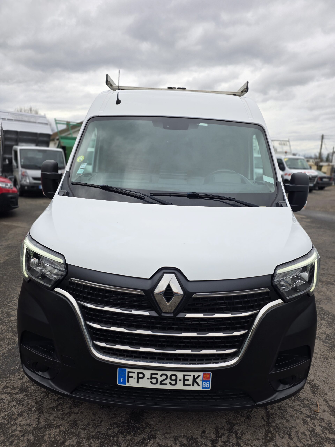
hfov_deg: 58.9
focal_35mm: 23
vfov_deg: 73.9
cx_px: 168
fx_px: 297
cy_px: 224
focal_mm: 6.25
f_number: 1.7
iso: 20
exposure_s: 1/129
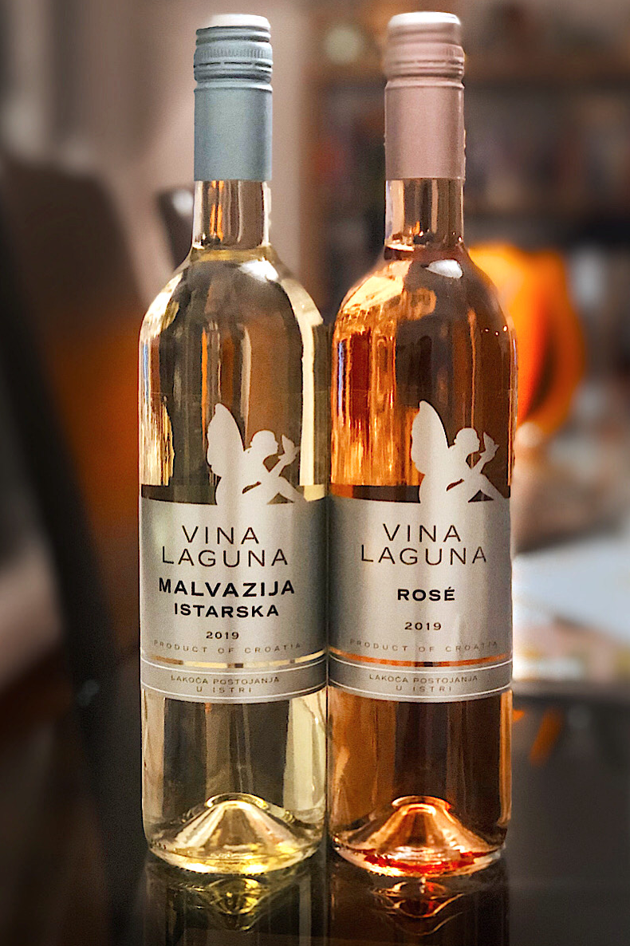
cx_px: 307
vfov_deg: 33.4
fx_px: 1576
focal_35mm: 60
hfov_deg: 22.6
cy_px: 470
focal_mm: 6.6
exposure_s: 1/33
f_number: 2.8
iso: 1250
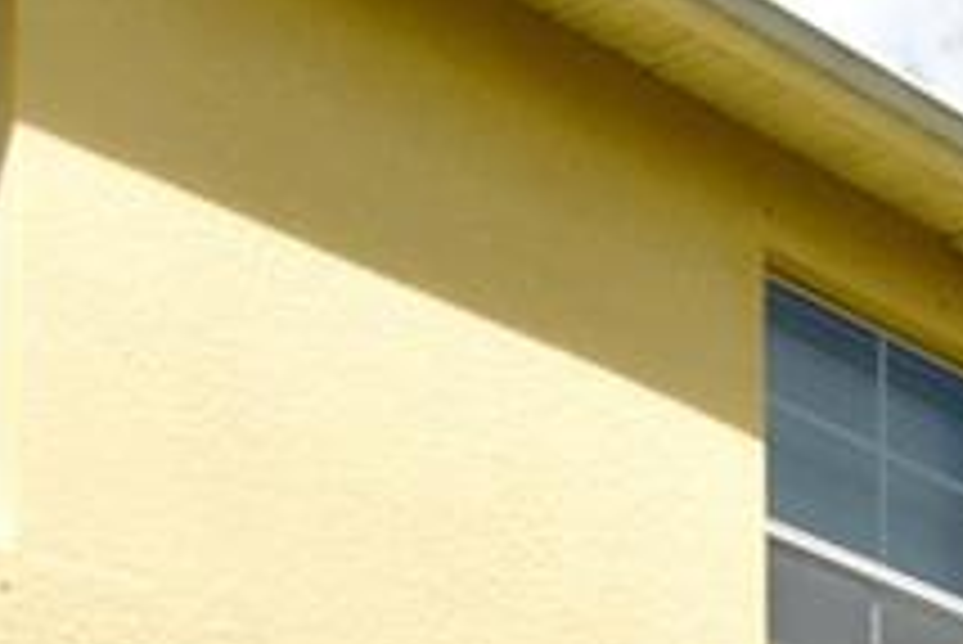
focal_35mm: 112
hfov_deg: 16.2
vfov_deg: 10.4
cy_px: 1599
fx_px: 2998
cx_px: 1570
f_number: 5.6
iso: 400
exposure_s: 1/1667
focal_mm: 10
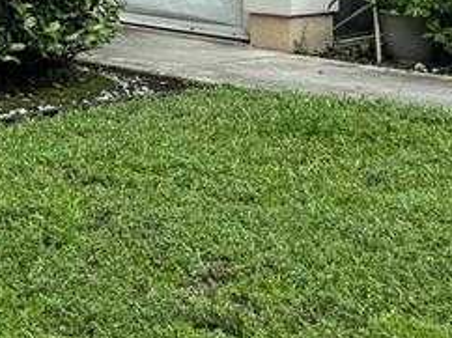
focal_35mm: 159
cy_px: -506
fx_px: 2074
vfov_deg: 8.4
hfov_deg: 11.1
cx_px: -501
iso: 80
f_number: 1.78
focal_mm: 6.76
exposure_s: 1/1560
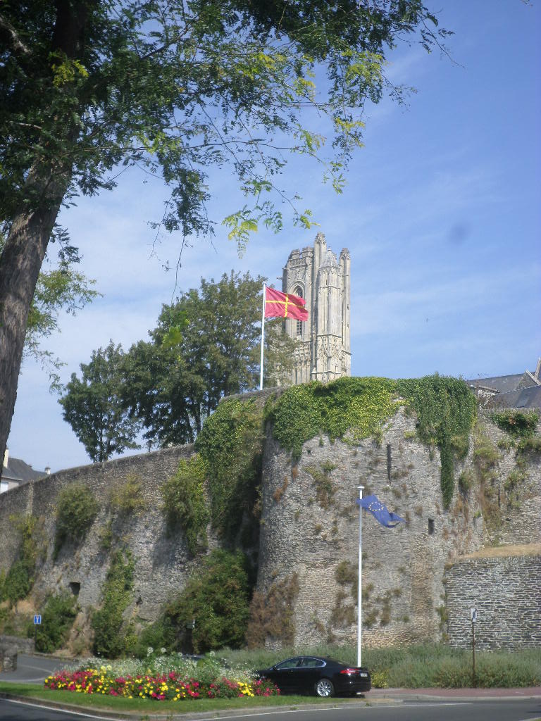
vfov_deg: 43.9
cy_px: 360
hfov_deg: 33.6
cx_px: 270
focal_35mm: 43
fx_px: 896
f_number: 3.2
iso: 80
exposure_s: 1/1000
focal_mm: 7.8
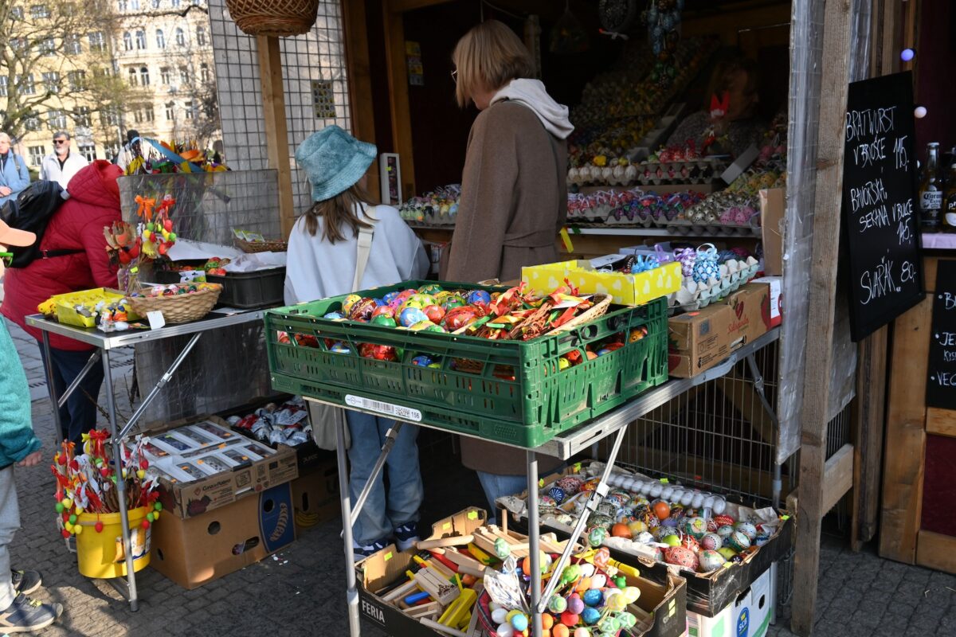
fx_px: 797
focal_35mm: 30
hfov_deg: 61.9
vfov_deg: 43.6
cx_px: 478
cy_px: 318
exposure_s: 1/250
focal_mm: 20
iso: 200
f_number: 5.6
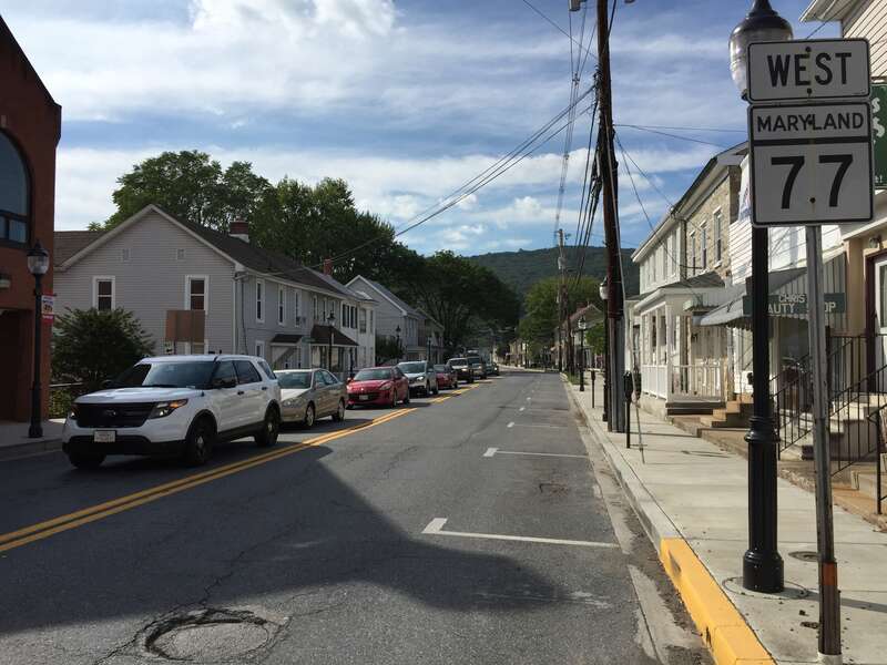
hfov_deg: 61.7
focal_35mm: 29
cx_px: 444
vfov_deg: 48.2
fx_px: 743
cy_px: 332
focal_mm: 4.15
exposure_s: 1/3049
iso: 32
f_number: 2.2
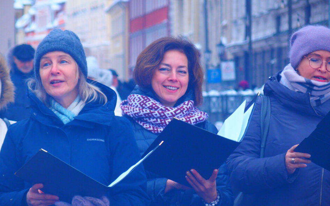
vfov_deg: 5.2
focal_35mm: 252
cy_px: 114
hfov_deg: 8.3
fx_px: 2266
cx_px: 168
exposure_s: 1/200
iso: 320
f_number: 2.8
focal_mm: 46.7
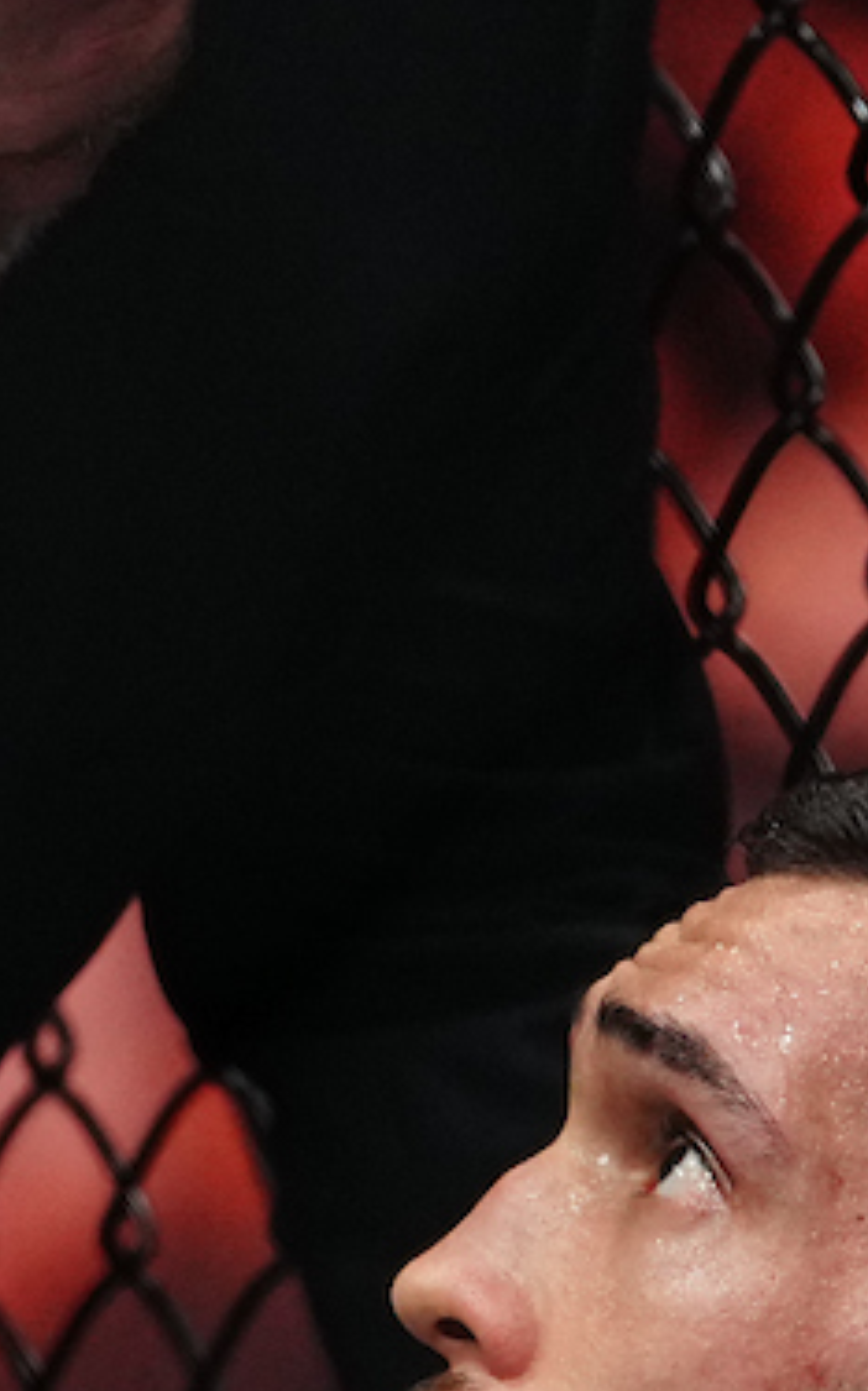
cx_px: 174
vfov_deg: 2.1
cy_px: 1265
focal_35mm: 978
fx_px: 37059
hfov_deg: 1.3
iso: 2500
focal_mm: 200
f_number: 2.8
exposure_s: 1/1000
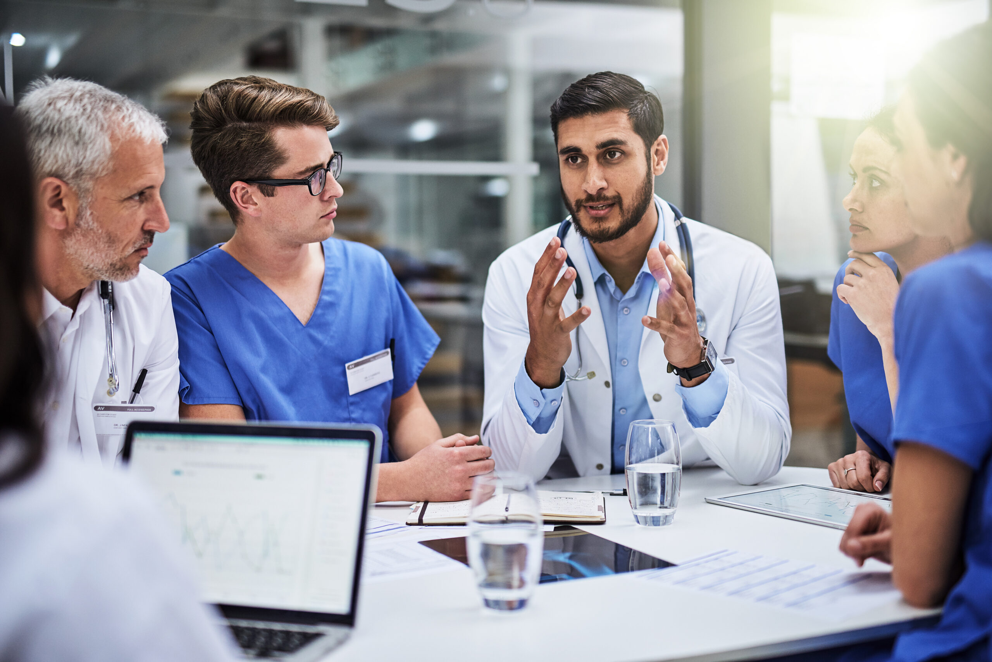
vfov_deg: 27.0
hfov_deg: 39.6
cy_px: 331
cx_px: 496
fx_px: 1378
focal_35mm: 50
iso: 500
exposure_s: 1/250
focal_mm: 50
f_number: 1.6
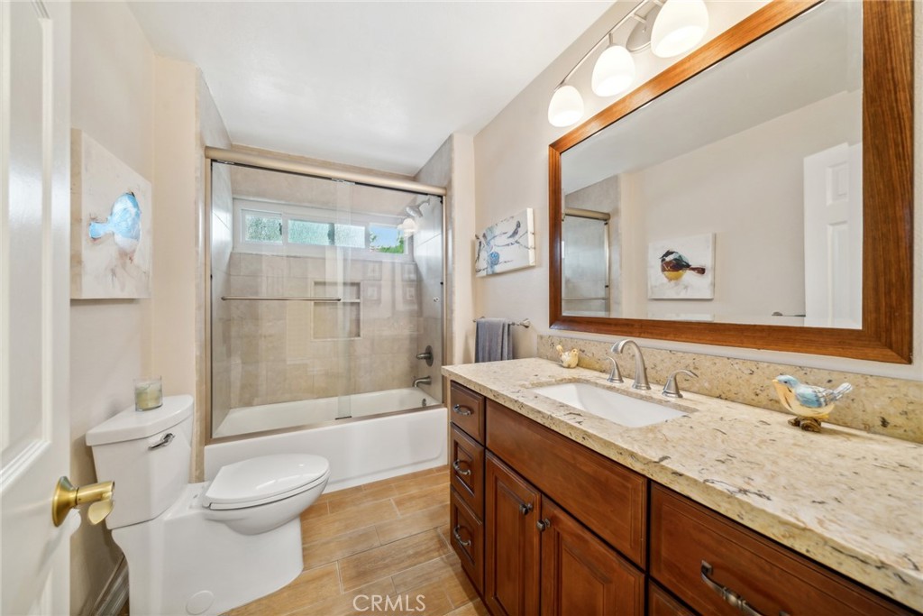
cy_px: 308
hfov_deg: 112.6
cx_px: 462
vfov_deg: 90.0
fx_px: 308
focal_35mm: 12
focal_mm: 12
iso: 400
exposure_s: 1/6
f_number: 8
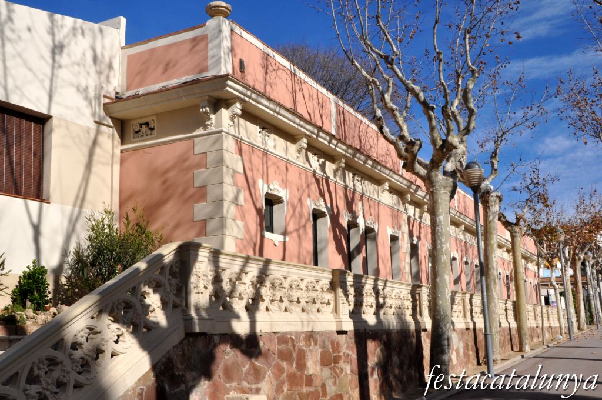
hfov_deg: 49.6
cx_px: 301
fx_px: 651
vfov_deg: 34.1
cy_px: 200
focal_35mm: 39
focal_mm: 26
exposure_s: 1/640
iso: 500
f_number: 13
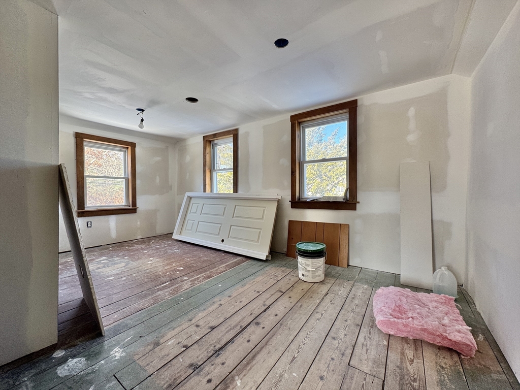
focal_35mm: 14
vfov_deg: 85.7
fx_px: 210
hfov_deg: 102.1
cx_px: 260
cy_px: 195
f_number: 2.2
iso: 125
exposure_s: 1/99
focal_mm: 2.22
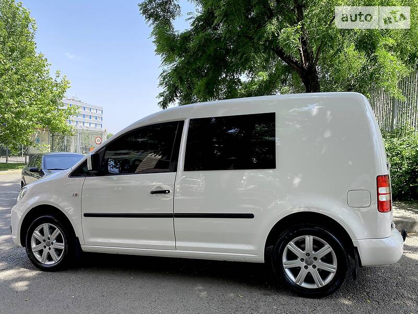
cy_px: 157
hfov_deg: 67.3
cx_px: 209
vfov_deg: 53.1
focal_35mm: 26
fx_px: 314
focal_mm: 4.2
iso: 32
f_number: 1.8
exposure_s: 1/582
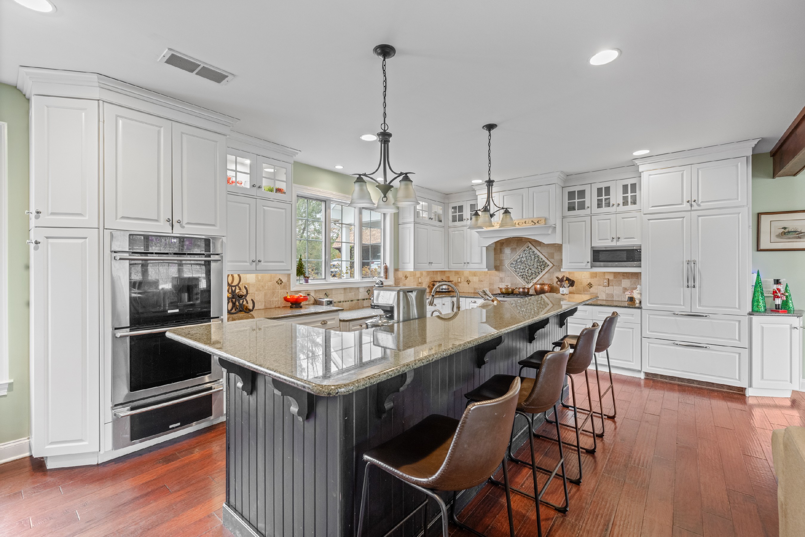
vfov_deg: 75.5
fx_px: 347
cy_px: 268
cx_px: 402
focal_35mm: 16
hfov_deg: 98.5
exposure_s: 1/4
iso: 640
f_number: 8
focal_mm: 15.5
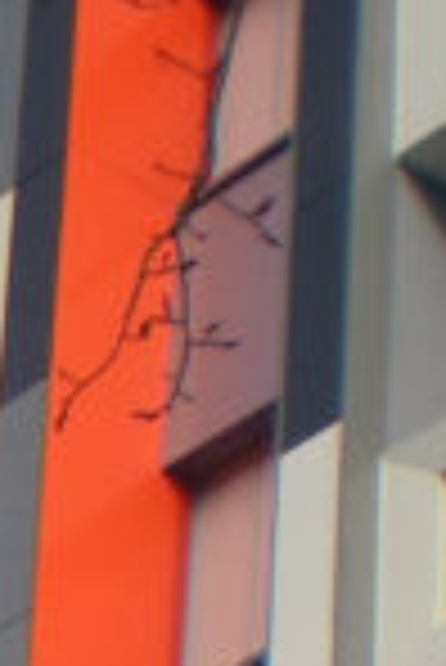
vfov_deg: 7.2
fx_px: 5061
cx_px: -689
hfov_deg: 4.9
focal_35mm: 273
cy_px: 1472
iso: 64
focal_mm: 6.3
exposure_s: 1/353
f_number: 4.6
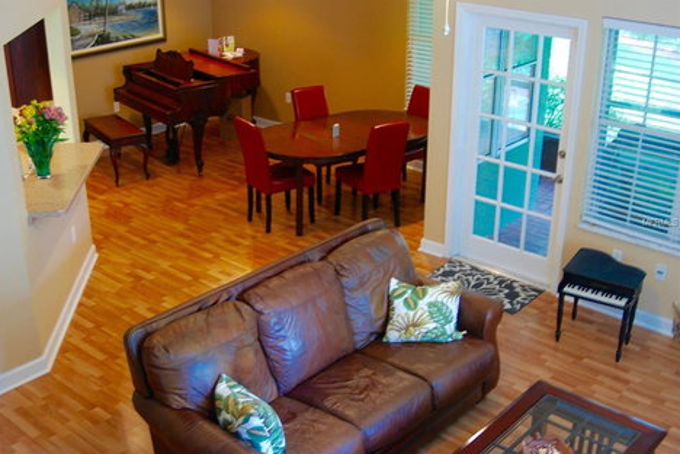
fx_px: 812
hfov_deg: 45.4
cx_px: 333
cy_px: 223
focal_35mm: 43
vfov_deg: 31.2
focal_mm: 28
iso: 400
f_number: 3.5
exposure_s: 1/6
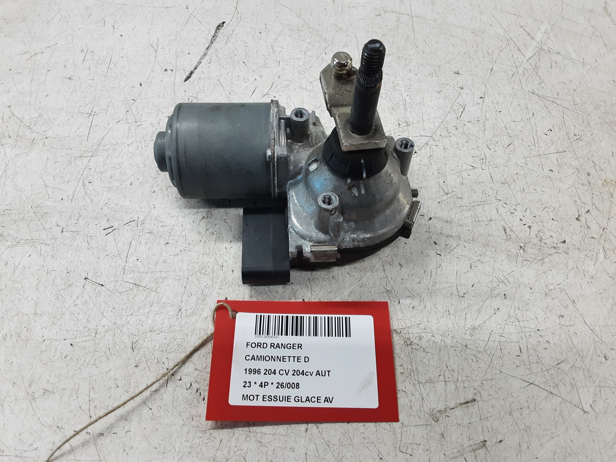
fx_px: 480
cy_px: 231
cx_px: 308
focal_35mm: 27
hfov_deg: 65.3
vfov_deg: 51.4
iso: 100
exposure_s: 1/50
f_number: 1.9
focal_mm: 2.91
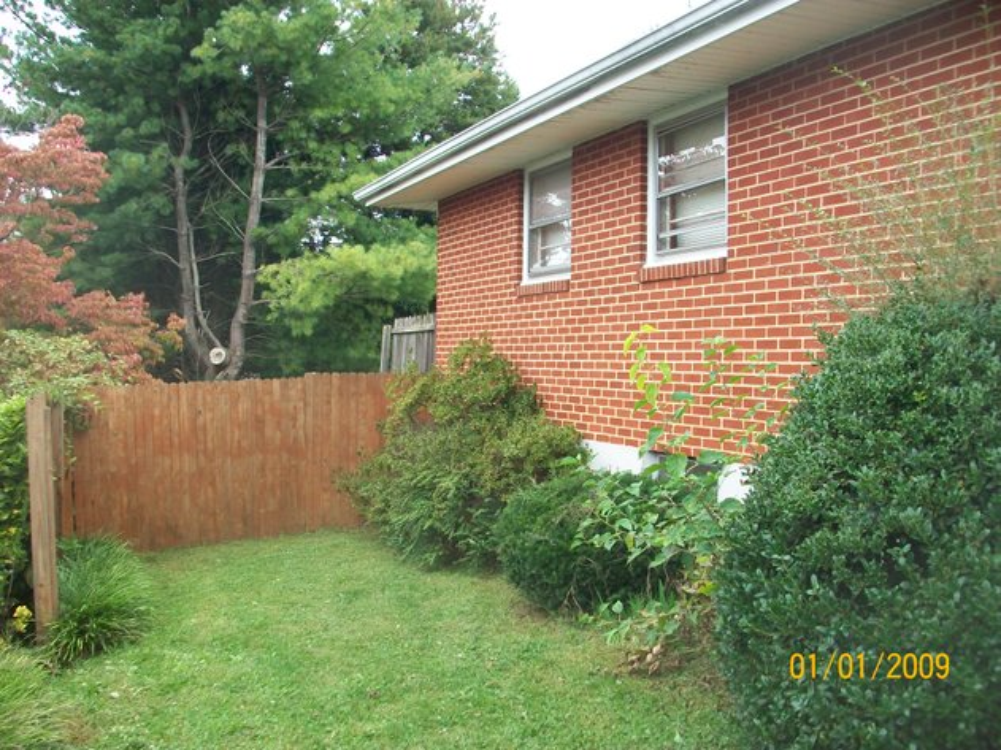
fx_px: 983
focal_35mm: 34
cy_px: 375
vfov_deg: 41.8
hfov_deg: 54.0
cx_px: 500
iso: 80
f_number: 2.8
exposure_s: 1/125
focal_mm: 5.7
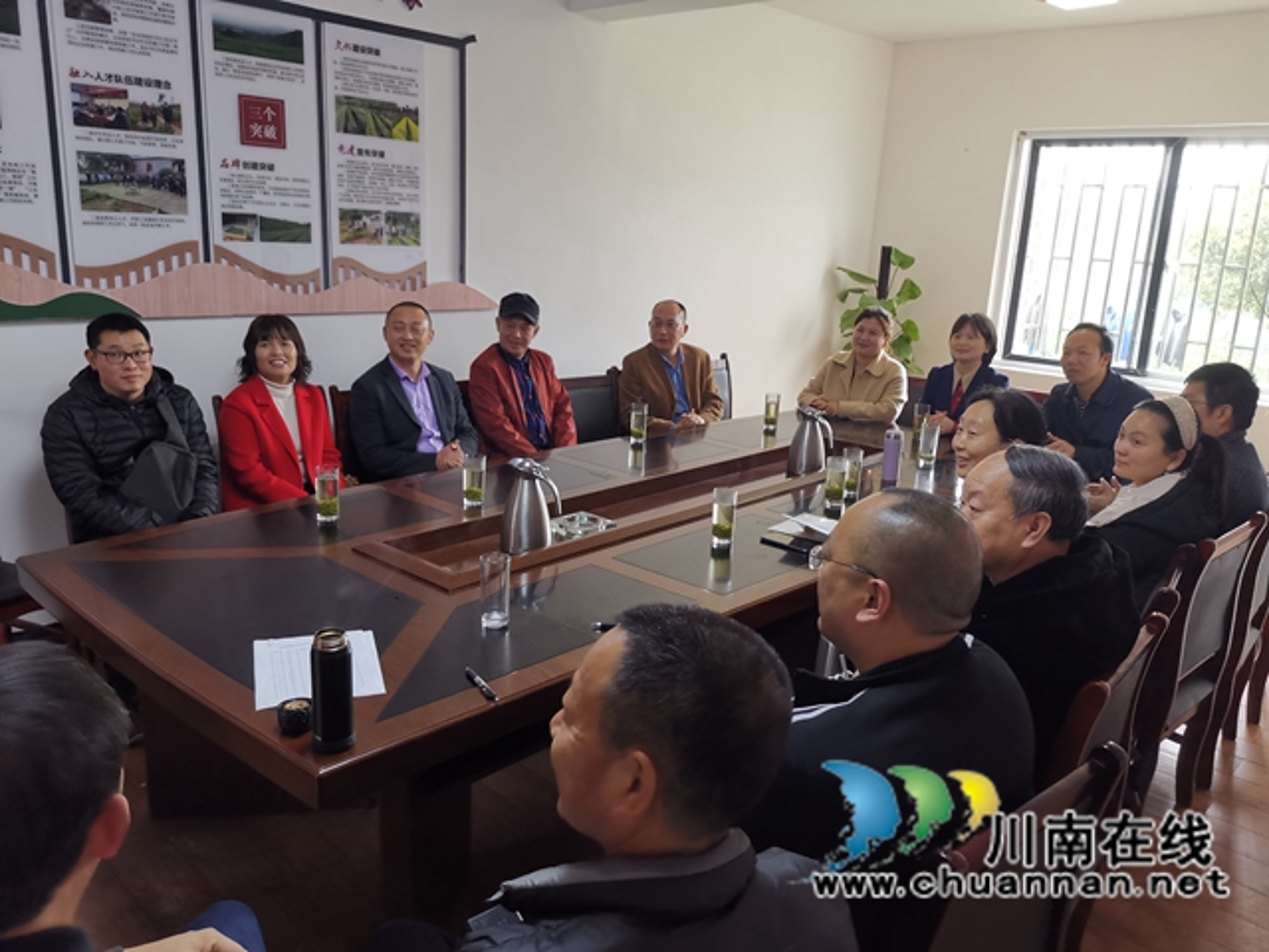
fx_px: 990
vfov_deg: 51.4
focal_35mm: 27
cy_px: 476
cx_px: 634
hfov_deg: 65.3
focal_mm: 4.75
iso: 125
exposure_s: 1/100
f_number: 1.8
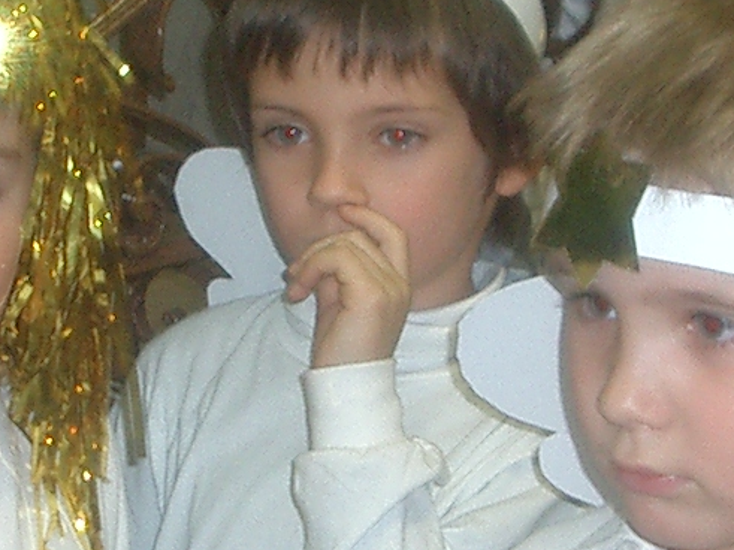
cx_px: 106
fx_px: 3095
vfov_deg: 10.2
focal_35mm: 146
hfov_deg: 13.4
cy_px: 354
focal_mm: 5.8
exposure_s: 1/40
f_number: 2.6
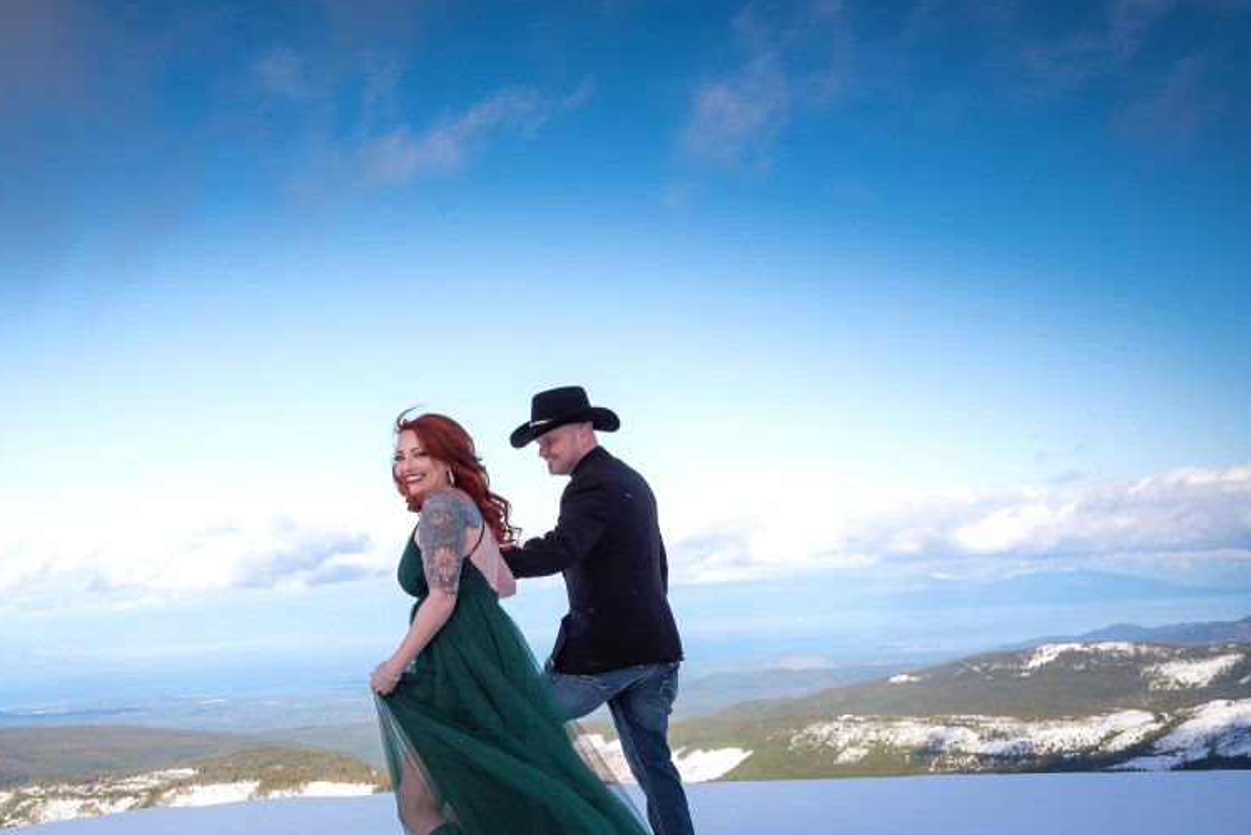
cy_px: 526
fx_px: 1634
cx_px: 389
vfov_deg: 28.6
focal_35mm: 47
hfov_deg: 41.2
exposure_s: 1/500
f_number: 11
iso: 200
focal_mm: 32
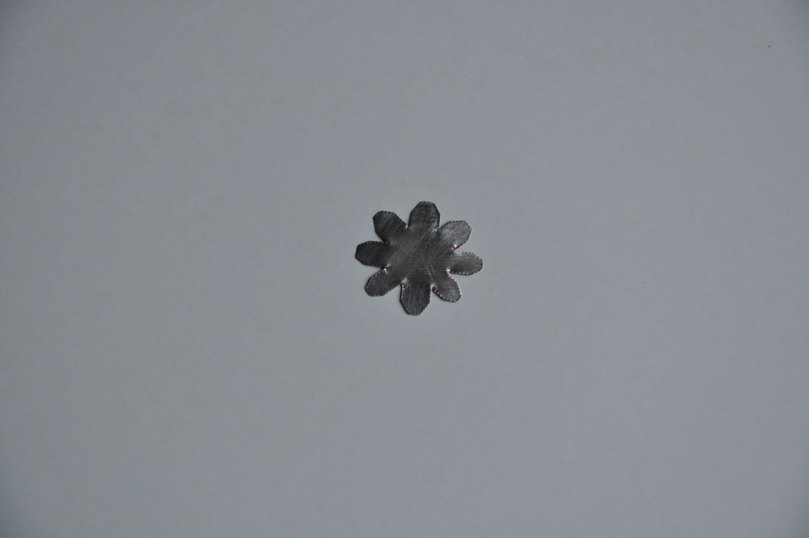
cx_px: 404
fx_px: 3535
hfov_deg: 13.1
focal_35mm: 158
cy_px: 269
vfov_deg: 8.7
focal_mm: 105
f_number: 8
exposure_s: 1/125
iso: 400
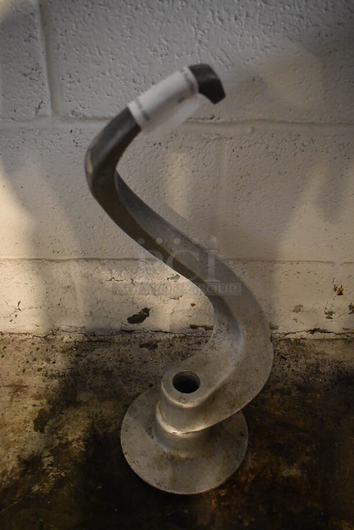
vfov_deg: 67.3
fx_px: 398
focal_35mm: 27
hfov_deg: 48.0
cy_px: 265
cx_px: 177
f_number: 3.5
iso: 6400
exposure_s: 1/125
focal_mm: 18
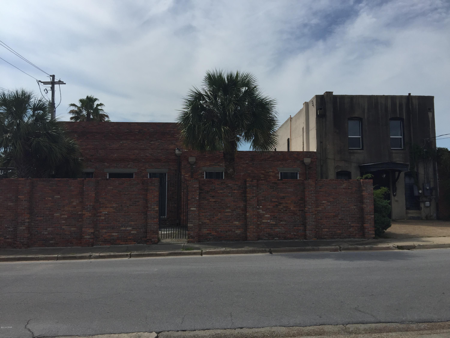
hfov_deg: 61.7
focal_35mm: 29
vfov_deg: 48.2
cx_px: 225
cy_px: 169
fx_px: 377
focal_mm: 4.15
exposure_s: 1/3968
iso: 32
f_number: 2.2
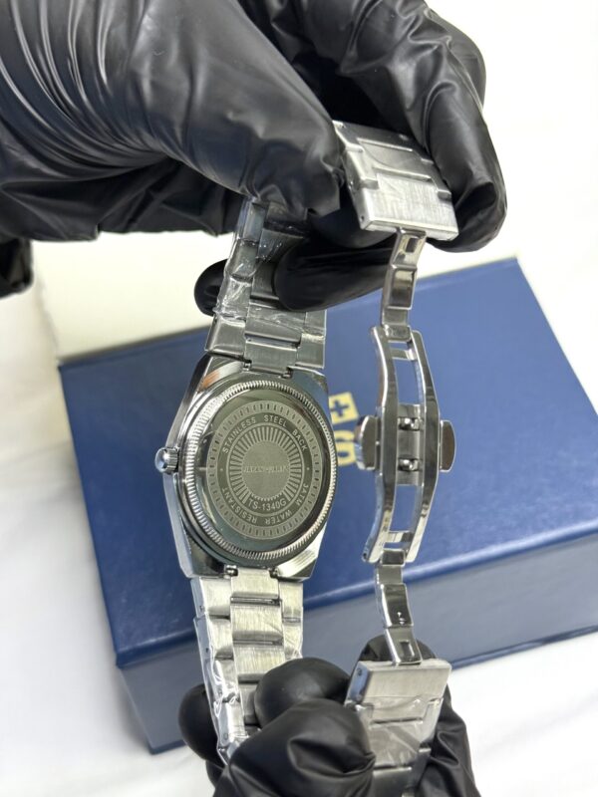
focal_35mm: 48
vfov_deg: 39.7
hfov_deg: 30.3
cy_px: 398
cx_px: 299
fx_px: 1106
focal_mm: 6.76
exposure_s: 1/100
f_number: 1.78
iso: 250
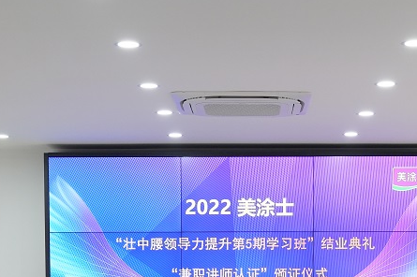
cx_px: 241
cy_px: 364
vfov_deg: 13.5
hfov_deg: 21.0
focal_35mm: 97
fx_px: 1123
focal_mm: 33.7
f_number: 5
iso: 1600
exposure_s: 1/160
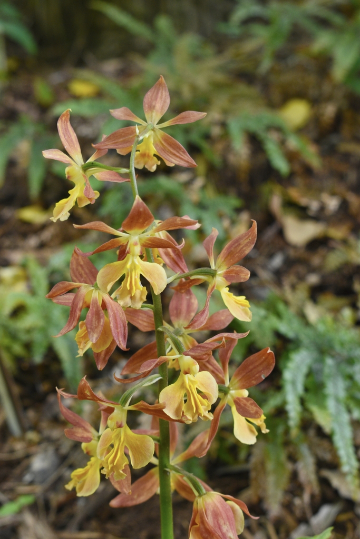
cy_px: 270
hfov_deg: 18.9
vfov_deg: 28.1
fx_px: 1080
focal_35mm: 72
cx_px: 180
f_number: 9
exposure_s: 1/80
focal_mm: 48
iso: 900
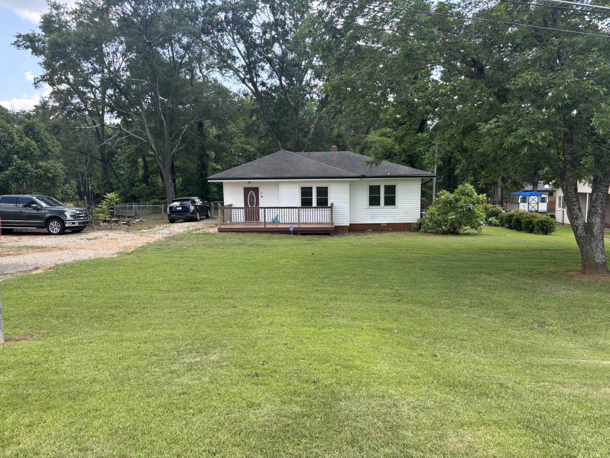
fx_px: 458
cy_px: 229
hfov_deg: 67.3
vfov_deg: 53.1
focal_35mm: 26
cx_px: 305
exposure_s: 1/581
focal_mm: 5.96
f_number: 1.6
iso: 50
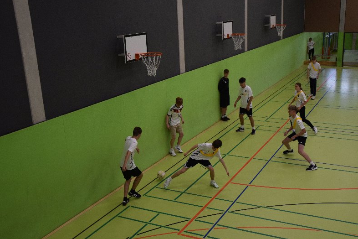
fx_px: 418
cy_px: 133
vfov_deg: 31.9
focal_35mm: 42
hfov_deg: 46.2
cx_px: 213
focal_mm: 22
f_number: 3
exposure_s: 1/500
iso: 1600
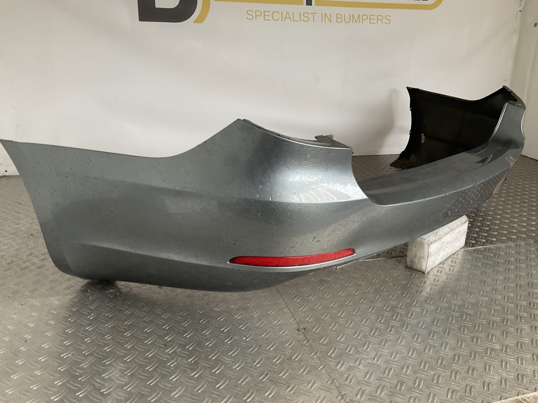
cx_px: 269
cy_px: 202
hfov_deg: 61.7
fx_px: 451
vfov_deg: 48.2
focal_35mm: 29
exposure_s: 1/50
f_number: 1.8
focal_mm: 3
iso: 125
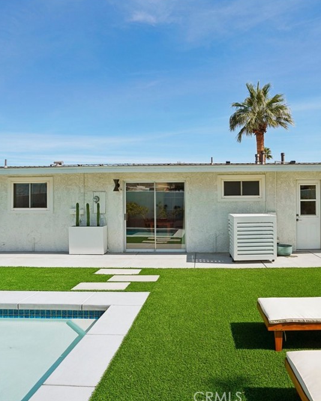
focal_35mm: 23
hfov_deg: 60.2
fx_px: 273
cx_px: 199
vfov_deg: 72.6
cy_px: 201
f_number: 8
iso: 100
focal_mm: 16
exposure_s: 1/320
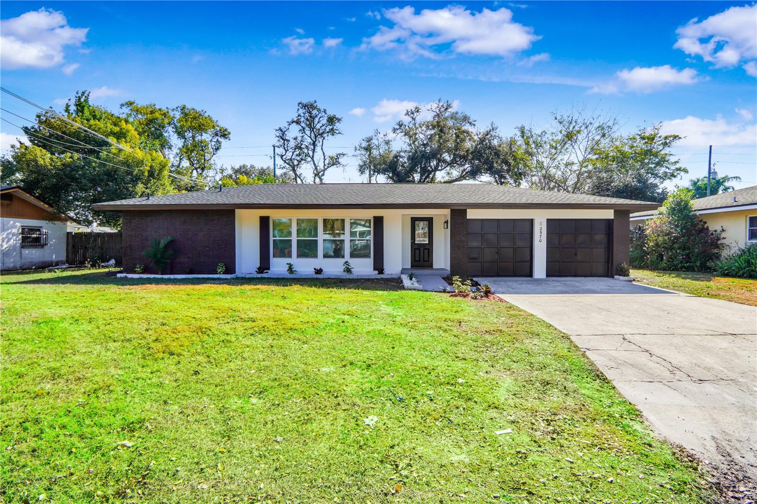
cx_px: 378
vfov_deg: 67.4
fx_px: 378
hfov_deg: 90.0
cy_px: 252
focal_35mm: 18
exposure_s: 1/320
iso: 100
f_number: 6.3
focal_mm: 12
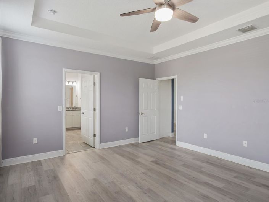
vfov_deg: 65.9
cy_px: 101
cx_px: 134
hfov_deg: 81.8
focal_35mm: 20
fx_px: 155
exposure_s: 1/60
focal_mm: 10
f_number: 5.6
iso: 2500
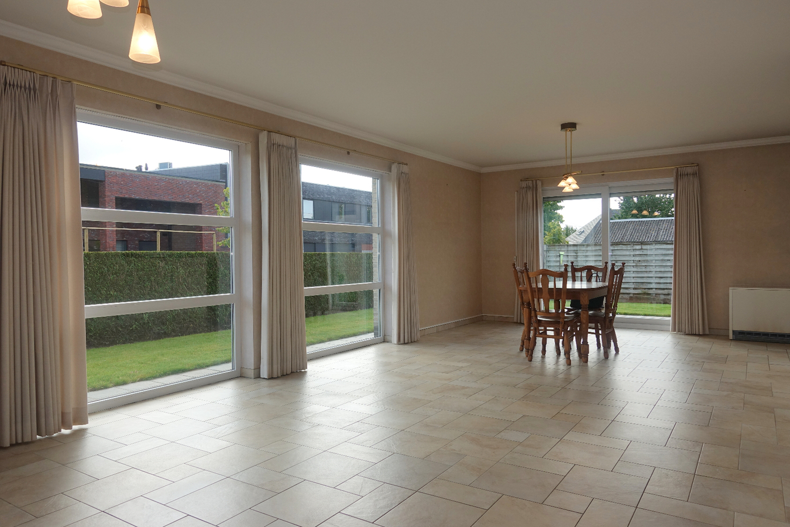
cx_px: 395
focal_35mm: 24
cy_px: 264
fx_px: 527
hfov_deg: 73.7
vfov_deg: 53.1
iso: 125
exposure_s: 1/200
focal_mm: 8.8
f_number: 4
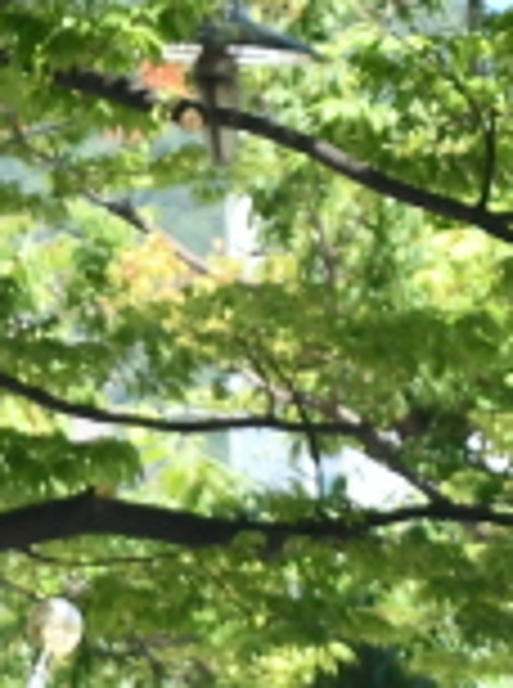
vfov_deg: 2.9
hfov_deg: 2.1
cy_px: 1407
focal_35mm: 691
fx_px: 13711
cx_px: -153
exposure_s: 1/500
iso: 800
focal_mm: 70
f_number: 5.6
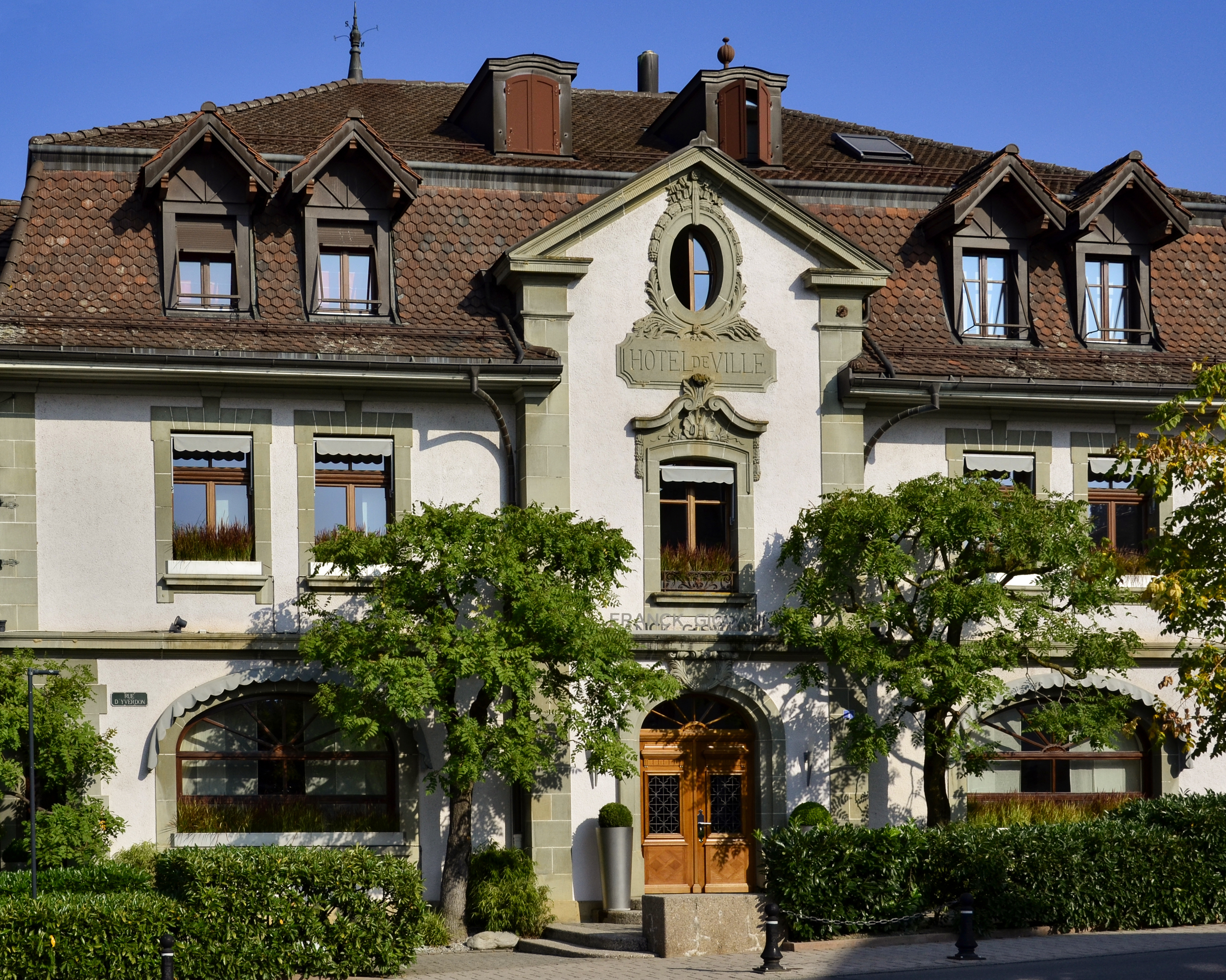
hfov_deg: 38.8
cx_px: 620
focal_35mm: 48
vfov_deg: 31.4
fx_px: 1742
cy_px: 491
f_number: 13
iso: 200
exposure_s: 1/640
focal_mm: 28
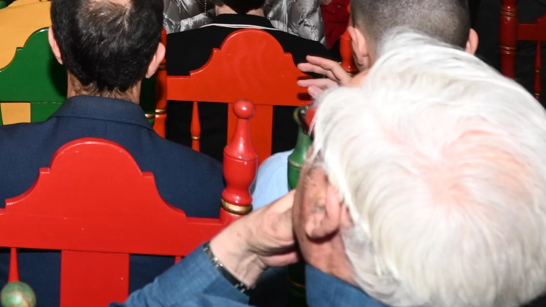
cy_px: -173
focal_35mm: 67
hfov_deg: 27.4
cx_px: -122
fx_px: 970
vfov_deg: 16.2
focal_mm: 16
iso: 400
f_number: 5.6
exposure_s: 1/60
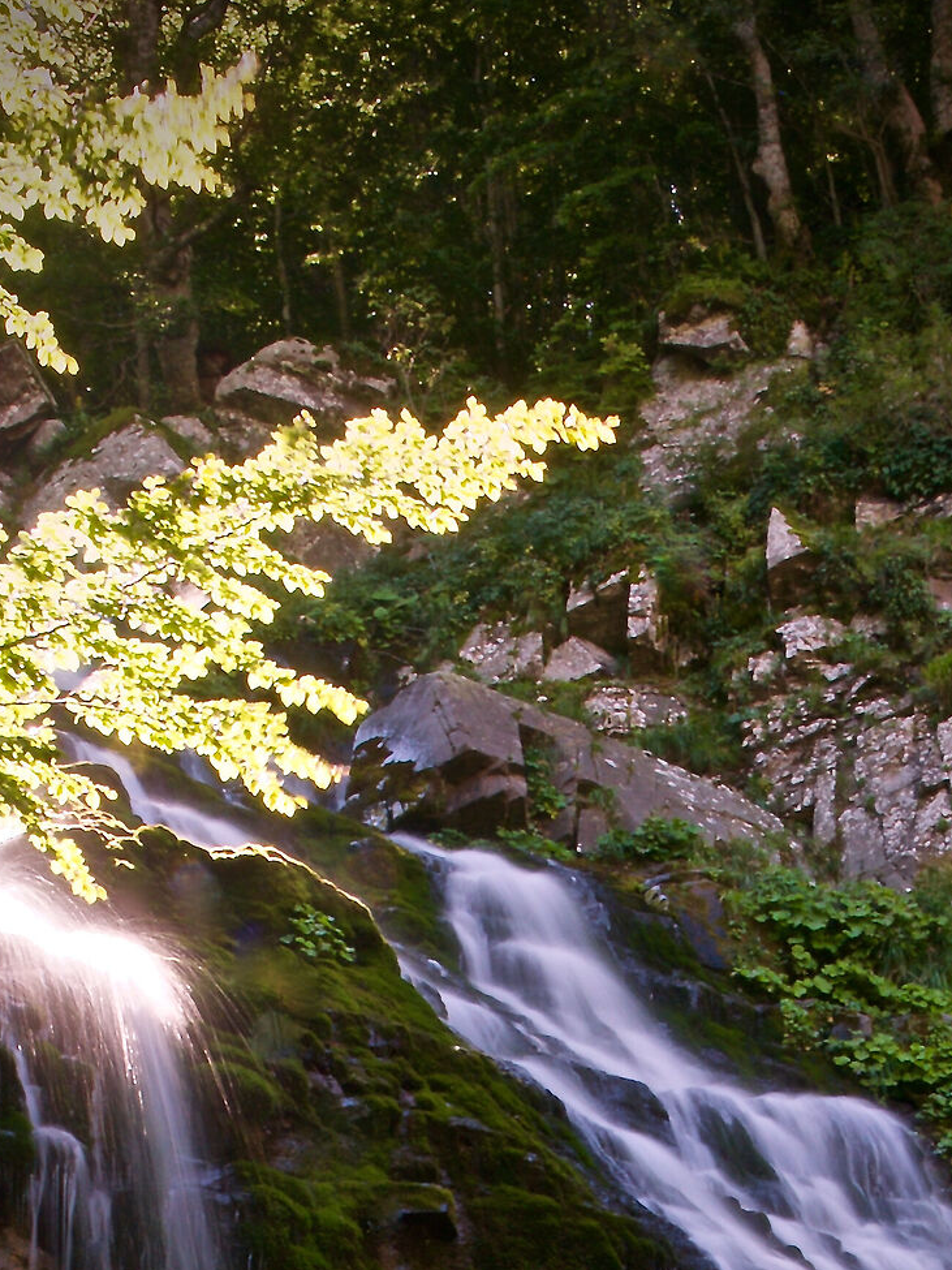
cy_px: 1528
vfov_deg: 23.0
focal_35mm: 78
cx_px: 561
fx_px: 2861
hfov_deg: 18.9
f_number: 25
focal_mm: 22
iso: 200
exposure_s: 1/1.6
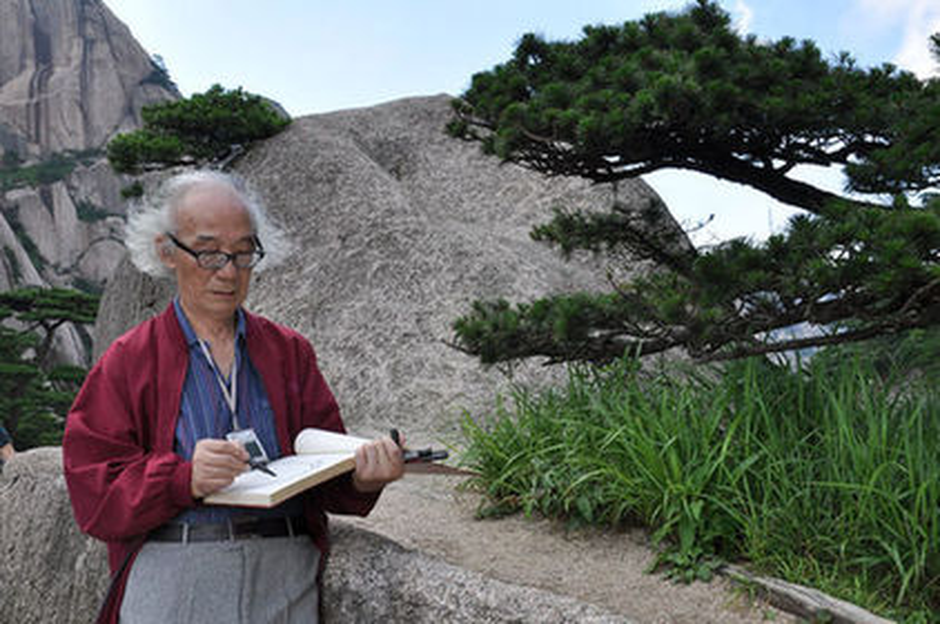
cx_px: 470
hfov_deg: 46.5
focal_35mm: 42
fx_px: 1095
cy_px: 312
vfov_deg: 31.8
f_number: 10
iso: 200
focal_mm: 28
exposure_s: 1/100
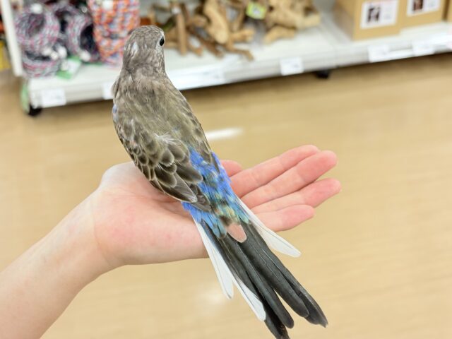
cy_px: 170
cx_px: 226
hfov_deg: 36.8
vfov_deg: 28.0
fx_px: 679
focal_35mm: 52
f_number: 1.6
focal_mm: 5.96
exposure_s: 1/50
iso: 64
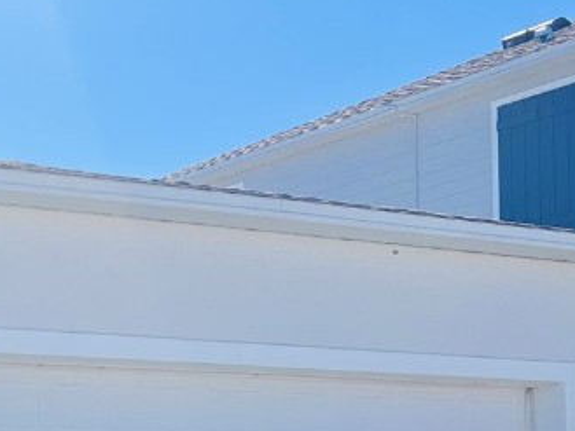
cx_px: -273
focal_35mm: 81
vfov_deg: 17.6
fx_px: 1346
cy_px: 478
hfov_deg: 20.8
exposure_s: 1/4274
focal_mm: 5.7
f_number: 1.5
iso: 50
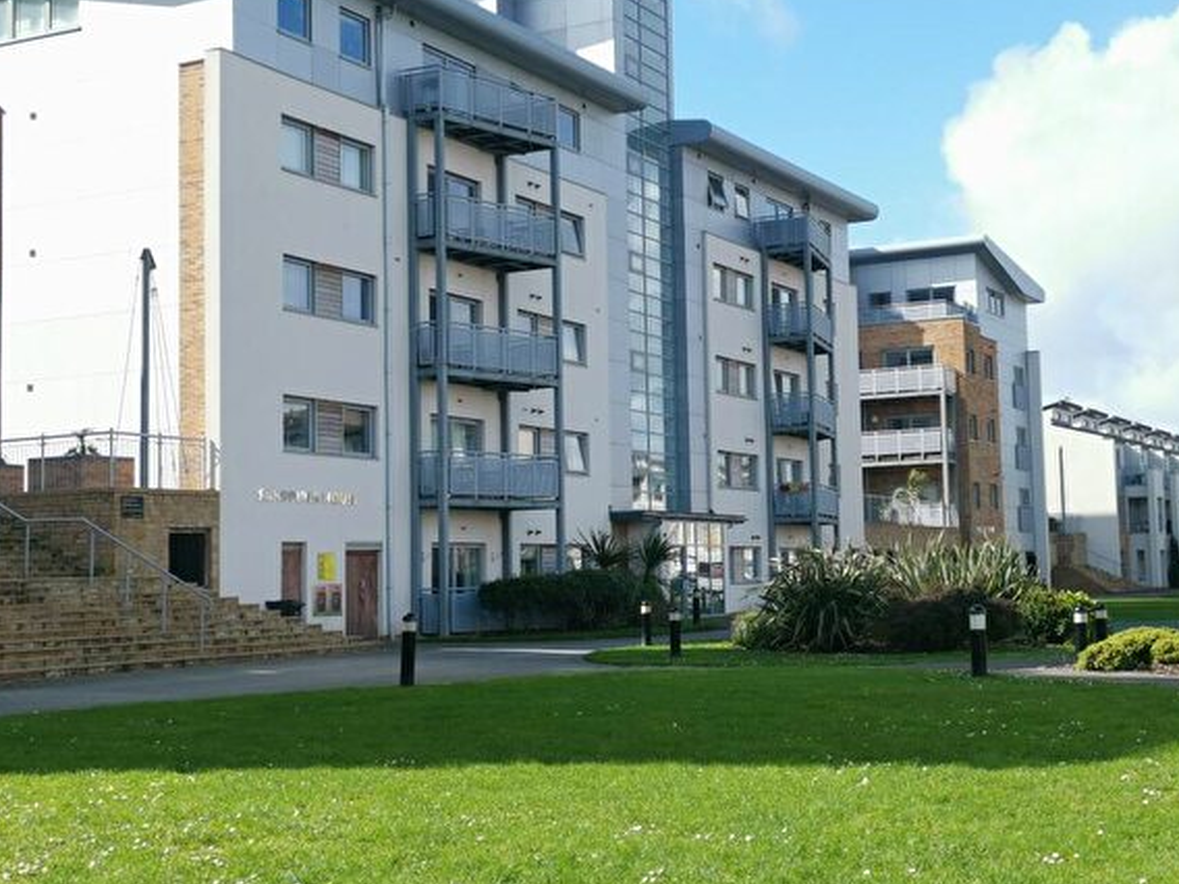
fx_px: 1805
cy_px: 416
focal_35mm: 53
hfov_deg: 36.2
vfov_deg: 27.5
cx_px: 604
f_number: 1.8
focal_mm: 5.58
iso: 50
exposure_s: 1/1258
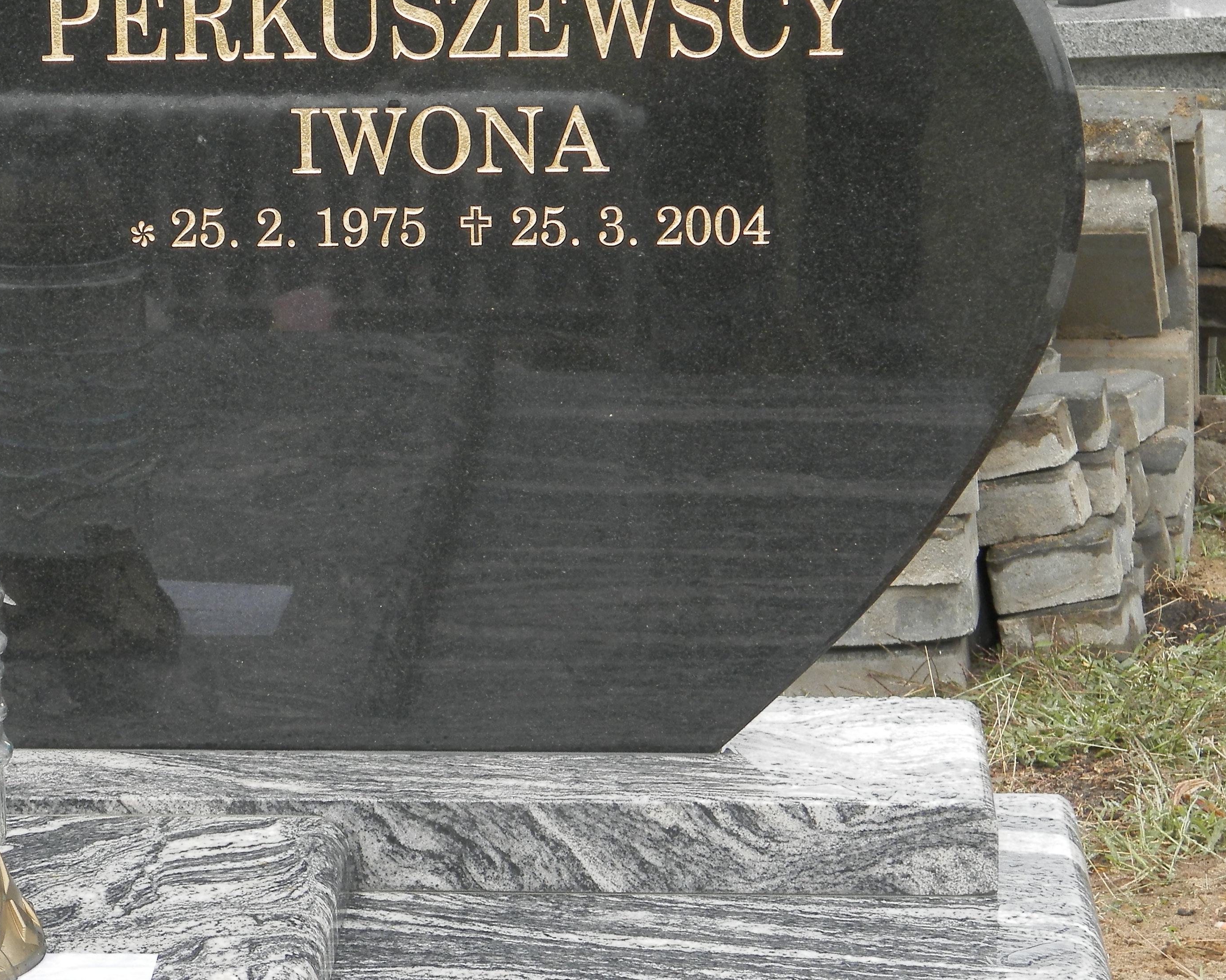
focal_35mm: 134
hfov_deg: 14.3
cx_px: 309
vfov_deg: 11.5
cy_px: 482
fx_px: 4863
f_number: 4.2
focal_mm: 14.6
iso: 80
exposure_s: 1/160
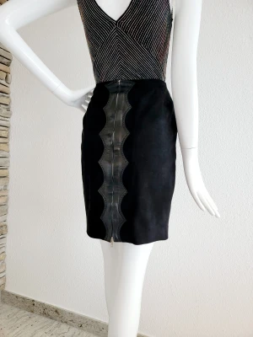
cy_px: 168
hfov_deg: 56.8
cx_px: 126
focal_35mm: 24
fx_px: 234
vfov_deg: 71.6
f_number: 1.8
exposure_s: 1/120
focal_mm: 6.7
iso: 320
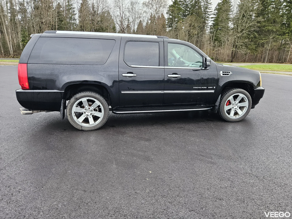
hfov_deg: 73.9
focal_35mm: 23
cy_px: 110
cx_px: 146
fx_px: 194
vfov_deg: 58.9
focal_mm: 5.4
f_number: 1.8
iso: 250
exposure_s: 1/190
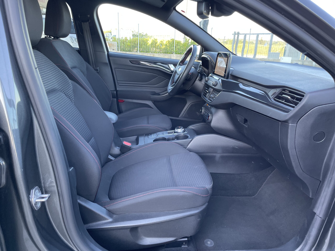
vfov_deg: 53.1
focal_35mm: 26
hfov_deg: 67.3
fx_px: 252
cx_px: 168
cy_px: 126
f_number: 1.6
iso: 100
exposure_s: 1/121
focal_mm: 4.2
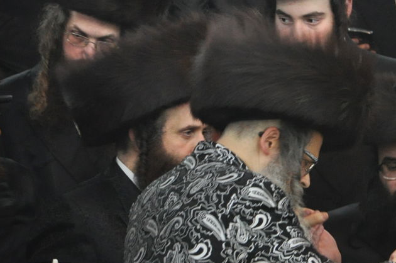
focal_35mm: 667
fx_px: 7326
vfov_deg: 2.1
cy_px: 151
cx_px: 365
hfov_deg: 3.1
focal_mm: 200
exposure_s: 1/60
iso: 1250
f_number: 5.6
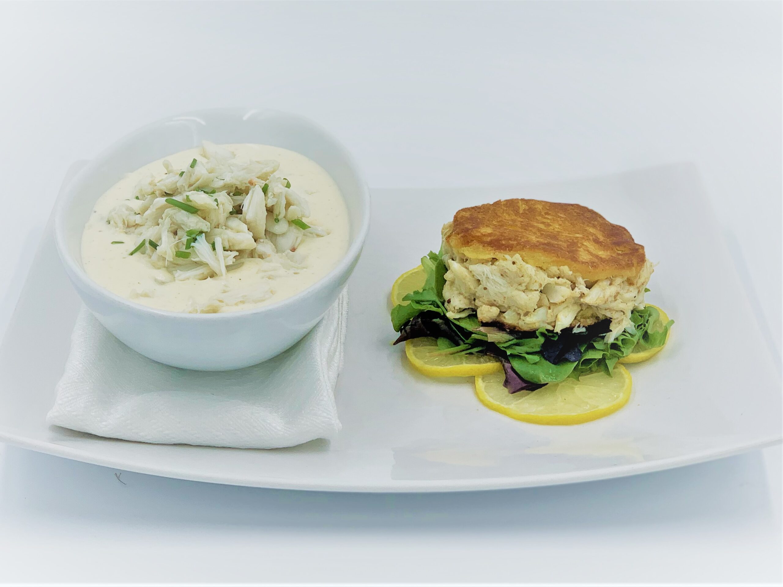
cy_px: 294
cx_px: 392
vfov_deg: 28.0
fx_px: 1176
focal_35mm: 52
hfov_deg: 36.8
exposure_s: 1/484
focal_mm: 6
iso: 16
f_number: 2.4
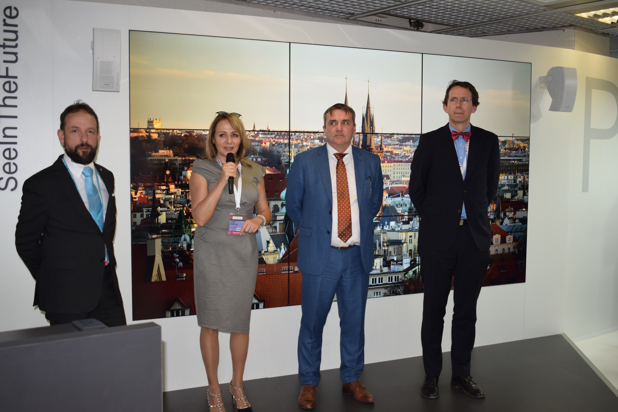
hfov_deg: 51.3
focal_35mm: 38
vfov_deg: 35.5
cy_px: 206
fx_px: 644
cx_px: 309
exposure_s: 1/125
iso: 800
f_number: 4
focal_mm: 25
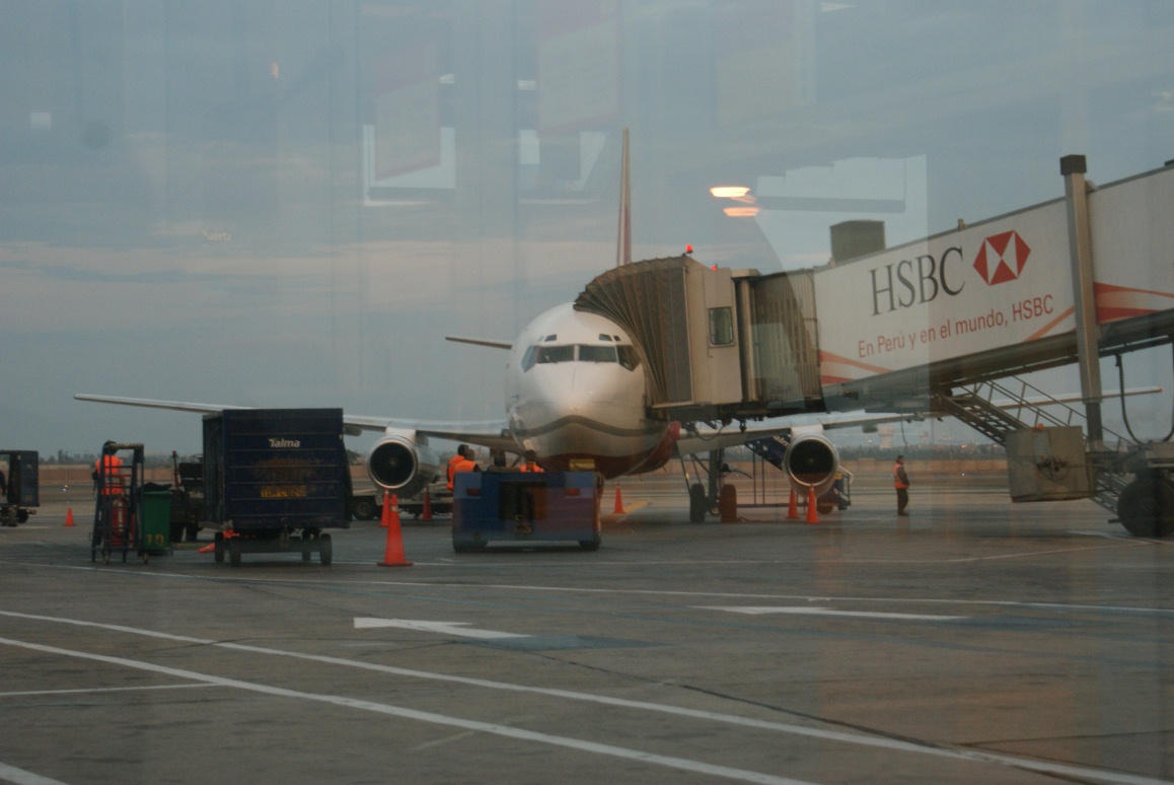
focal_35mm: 82
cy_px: 392
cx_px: 587
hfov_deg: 24.6
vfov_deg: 16.6
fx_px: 2692
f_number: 5.6
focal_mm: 55
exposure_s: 1/40
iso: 400
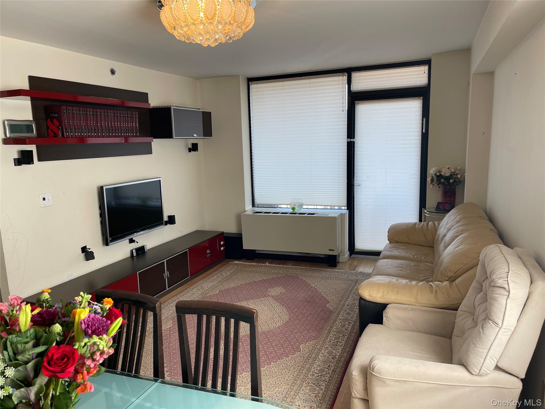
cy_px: 204
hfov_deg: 69.4
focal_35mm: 25
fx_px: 394
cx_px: 272
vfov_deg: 54.9
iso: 32
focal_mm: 5.1
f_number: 1.6
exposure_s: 1/144
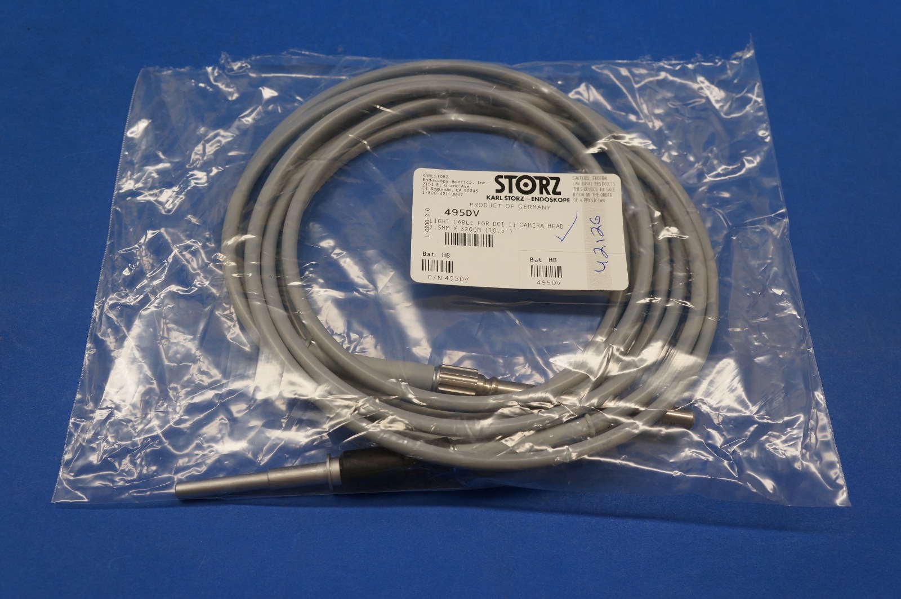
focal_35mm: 34
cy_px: 300
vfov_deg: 38.3
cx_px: 450
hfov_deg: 55.2
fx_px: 862
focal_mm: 23
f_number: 5.6
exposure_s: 1/125
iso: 400
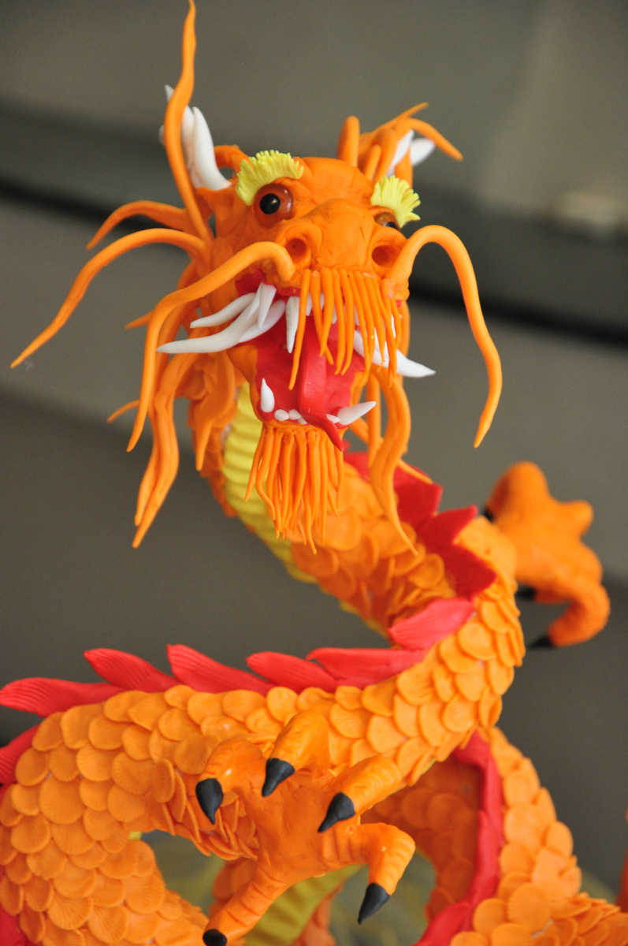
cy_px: 473
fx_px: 3345
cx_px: 314
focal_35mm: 128
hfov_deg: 10.7
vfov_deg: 16.1
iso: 1000
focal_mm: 85
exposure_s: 1/80
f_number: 5.6
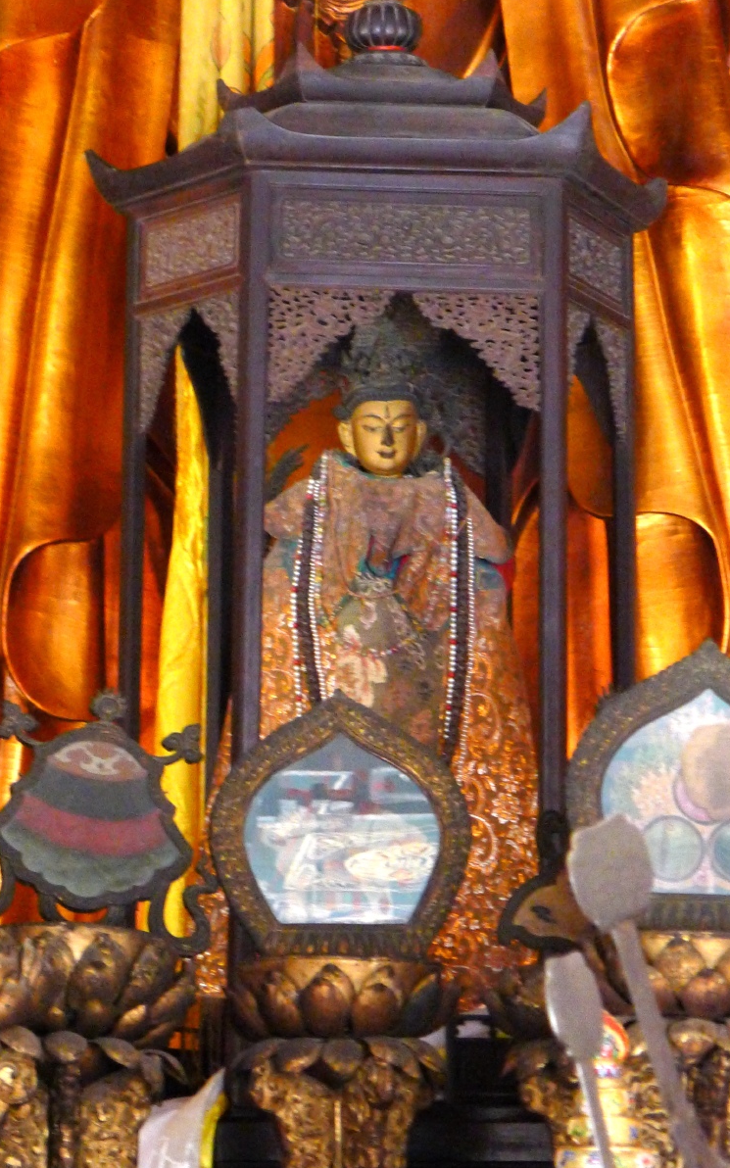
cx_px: 365
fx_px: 3915
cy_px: 584
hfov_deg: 10.7
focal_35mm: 123
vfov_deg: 17.0
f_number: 3.3
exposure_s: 1/8
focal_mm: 19.2
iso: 1000
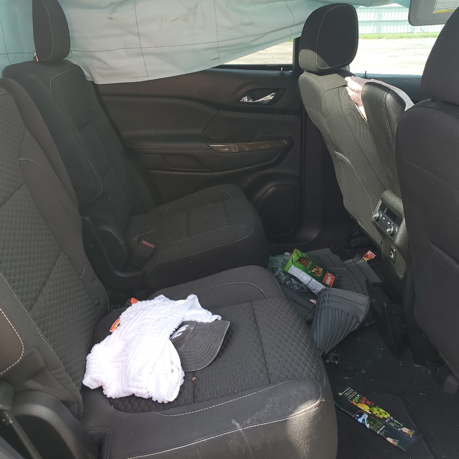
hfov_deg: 52.5
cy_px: 227
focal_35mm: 31
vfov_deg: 52.5
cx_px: 227
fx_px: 465
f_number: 1.5
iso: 50
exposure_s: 1/244
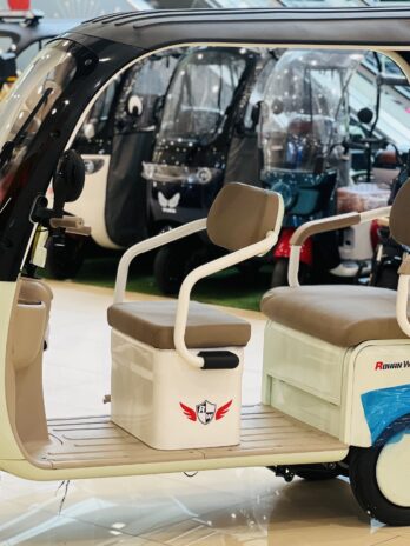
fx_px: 1216
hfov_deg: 19.1
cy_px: 273
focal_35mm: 77
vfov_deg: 25.3
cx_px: 205
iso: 200
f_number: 2.8
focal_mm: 9
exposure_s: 1/33
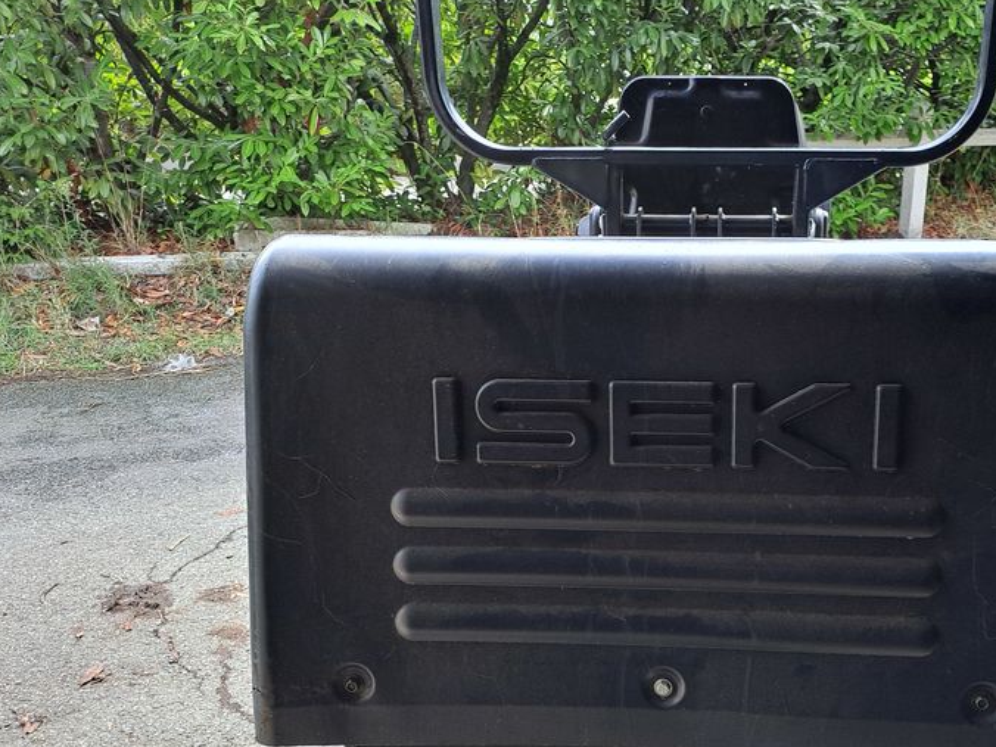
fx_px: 1065
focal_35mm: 37
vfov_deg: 37.9
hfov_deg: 48.8
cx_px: 703
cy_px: 545
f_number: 1.8
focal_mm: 4.65
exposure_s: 1/249
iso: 32
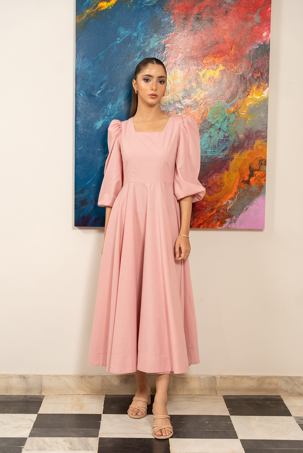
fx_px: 680
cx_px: 152
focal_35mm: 54
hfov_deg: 25.1
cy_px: 226
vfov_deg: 36.9
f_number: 2.8
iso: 250
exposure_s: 1/40
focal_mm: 53.9
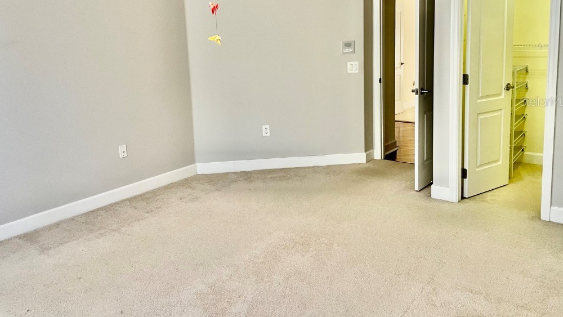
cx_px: 285
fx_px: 433
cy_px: 101
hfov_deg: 66.1
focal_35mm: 29
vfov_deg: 39.6
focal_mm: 4.2
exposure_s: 1/60
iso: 160
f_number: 1.6
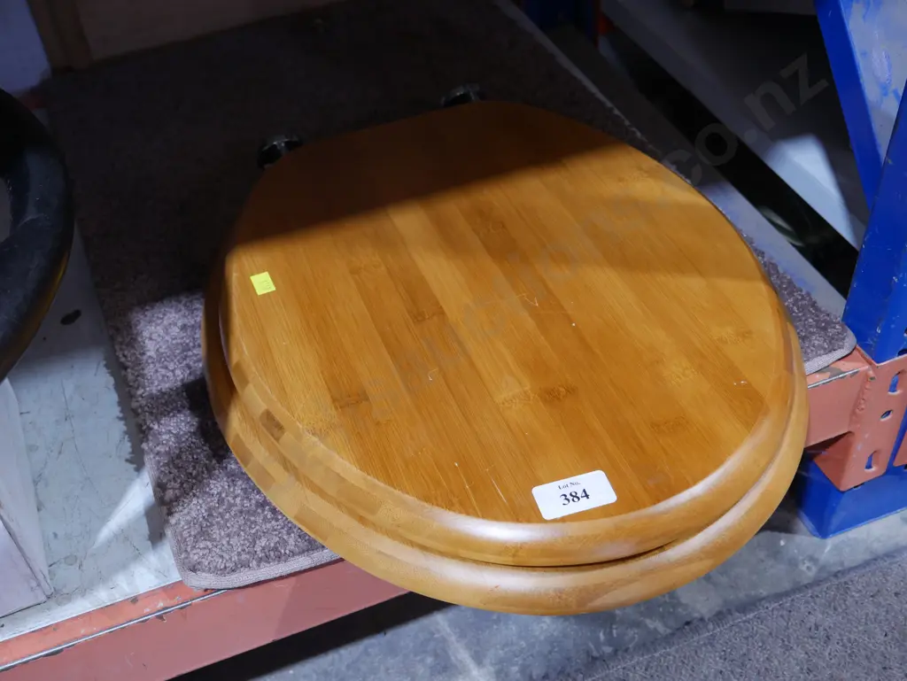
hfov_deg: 46.8
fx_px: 1049
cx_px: 454
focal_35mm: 40
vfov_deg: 36.0
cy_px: 340
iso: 640
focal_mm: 20
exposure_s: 1/60
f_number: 4.5
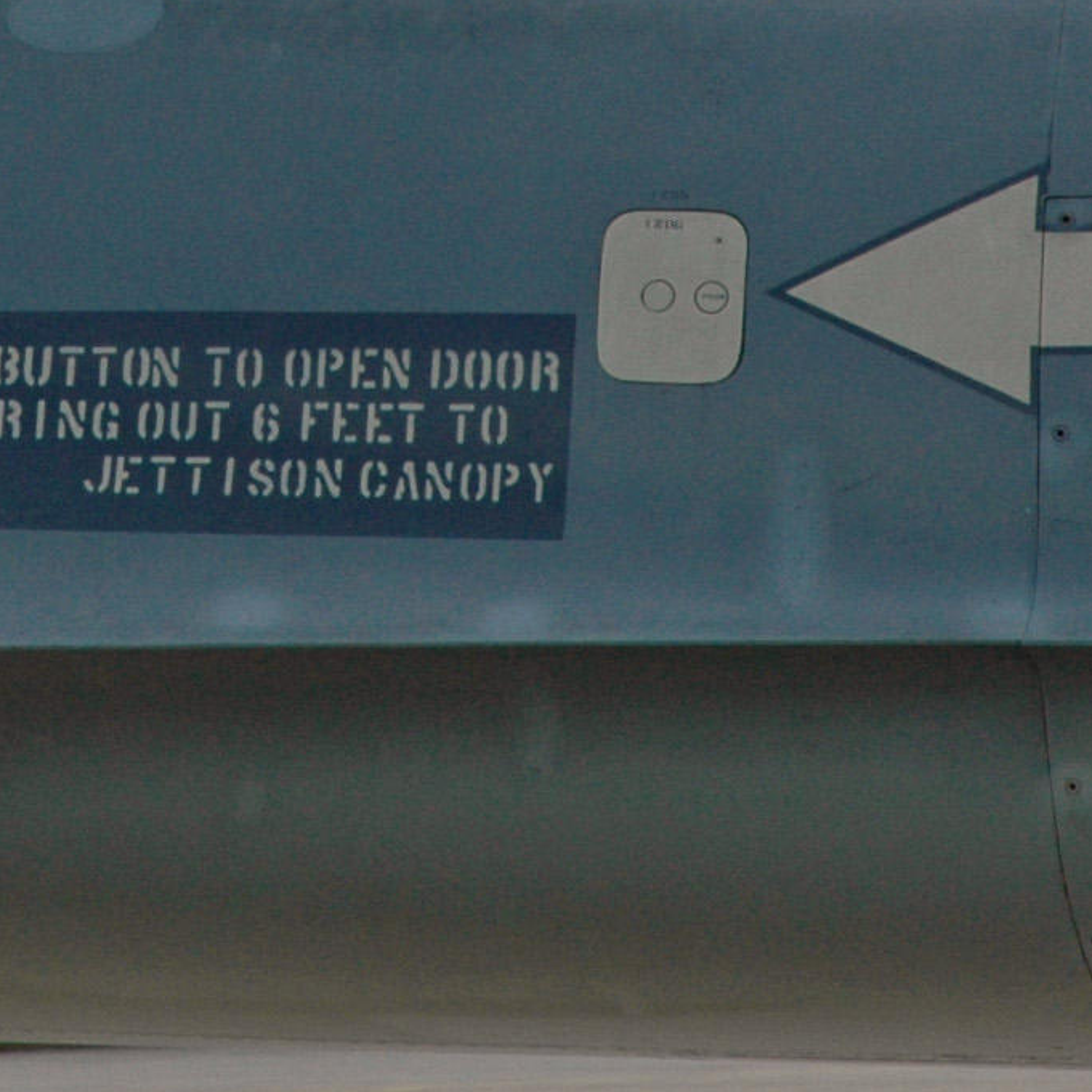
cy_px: -505
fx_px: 14062
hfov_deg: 4.4
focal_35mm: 394
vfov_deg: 4.4
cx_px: 242
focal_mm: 70
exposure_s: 1/500
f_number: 11
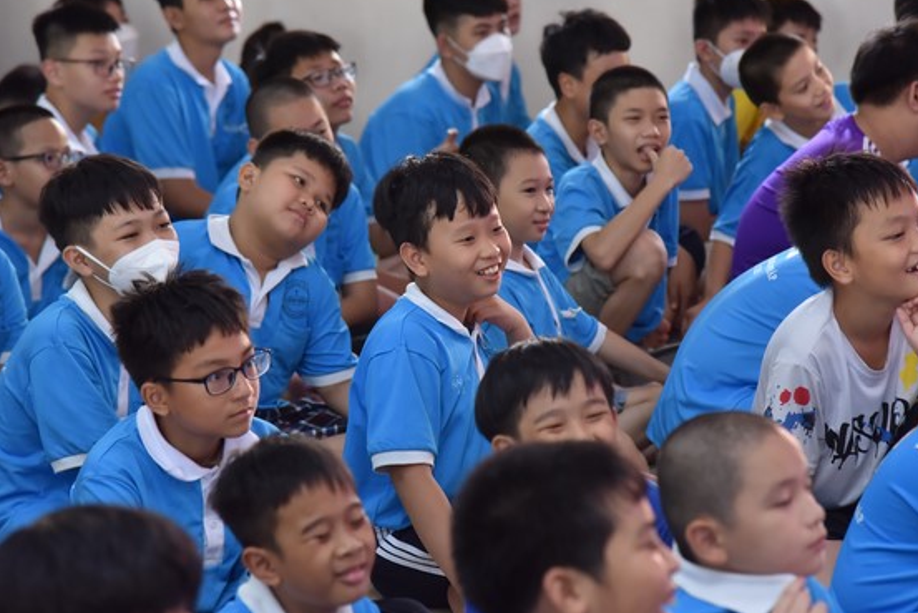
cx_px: 483
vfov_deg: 9.7
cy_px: 282
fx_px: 3596
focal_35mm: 141
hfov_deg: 14.5
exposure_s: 1/125
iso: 1250
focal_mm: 120
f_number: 4.5
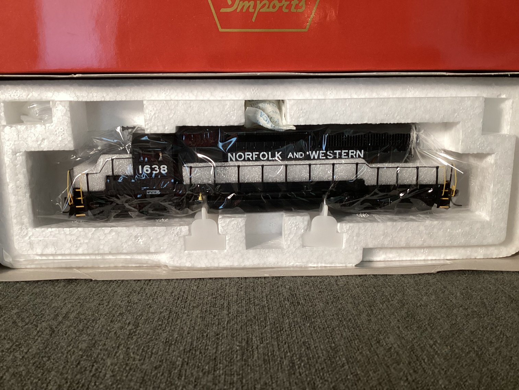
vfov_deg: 45.4
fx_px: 465
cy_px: 195
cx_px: 260
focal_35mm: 31
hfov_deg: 58.3
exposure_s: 1/60
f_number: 2.4
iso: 160
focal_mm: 3.3
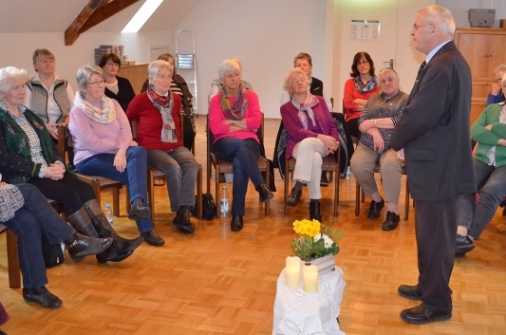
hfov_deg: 43.6
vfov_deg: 29.6
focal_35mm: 45
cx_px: 289
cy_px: 117
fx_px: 631
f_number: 3.8
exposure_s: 1/60
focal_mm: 20
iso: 2500
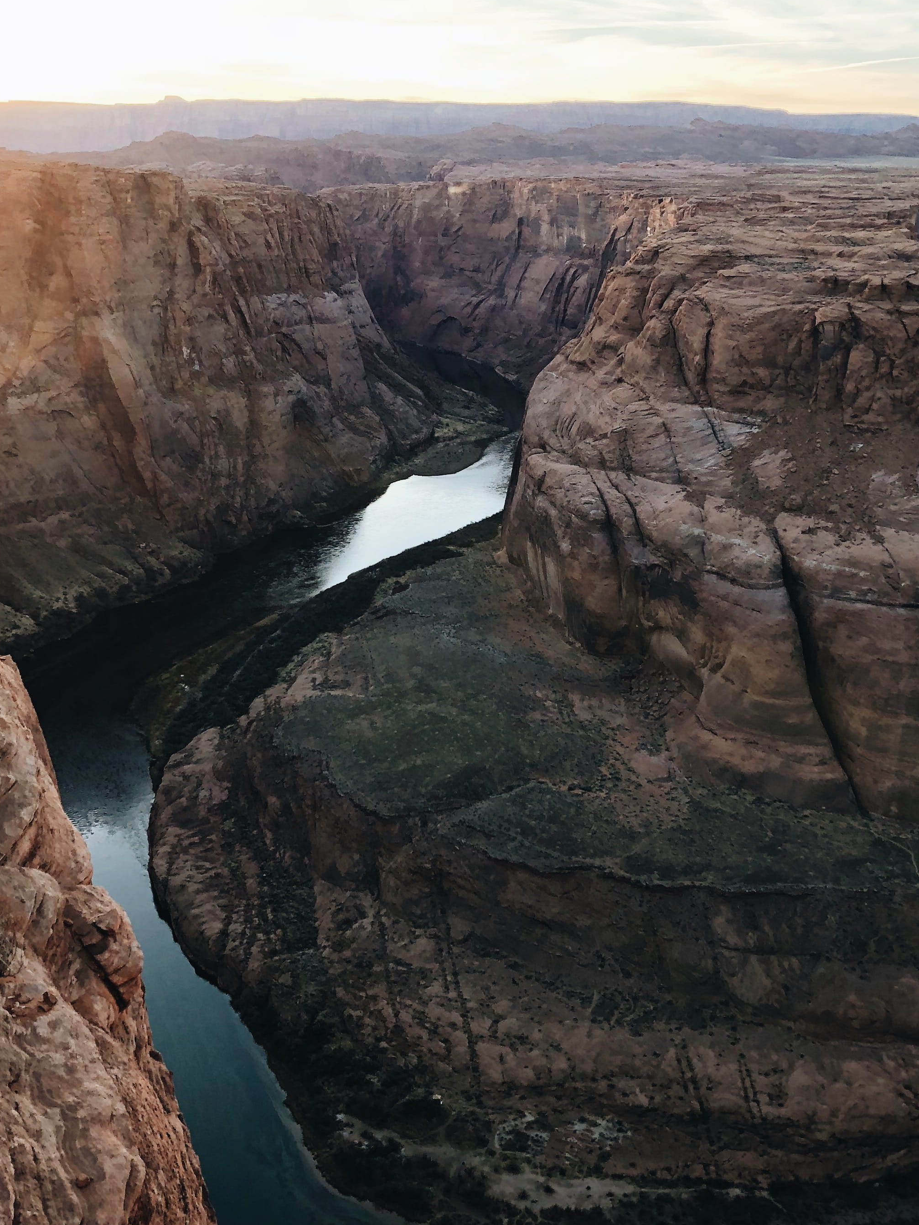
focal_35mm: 42
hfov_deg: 34.3
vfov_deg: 44.8
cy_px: 595
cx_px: 464
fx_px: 1487
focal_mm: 3.99
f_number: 1.8
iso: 40
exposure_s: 1/120
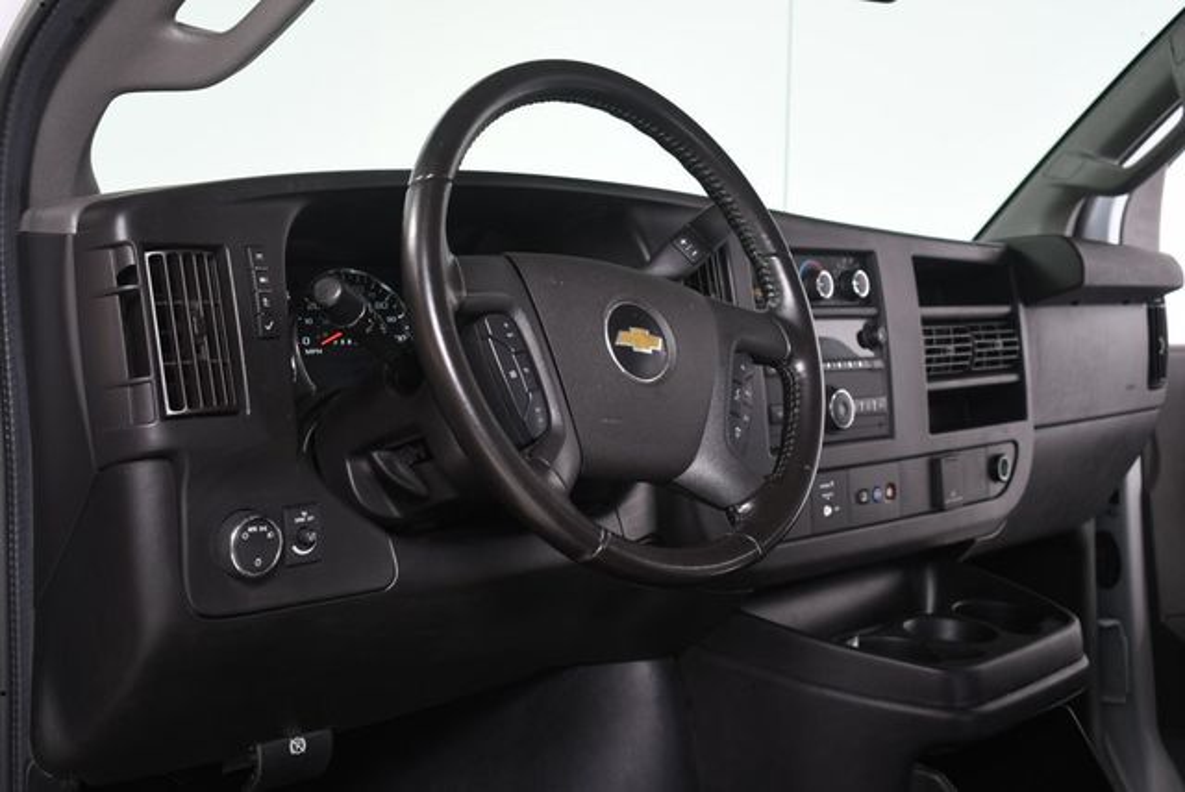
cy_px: 396
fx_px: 1581
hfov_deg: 41.1
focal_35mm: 48
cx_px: 592
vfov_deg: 28.1
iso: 100
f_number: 4
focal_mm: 24
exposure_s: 1/160
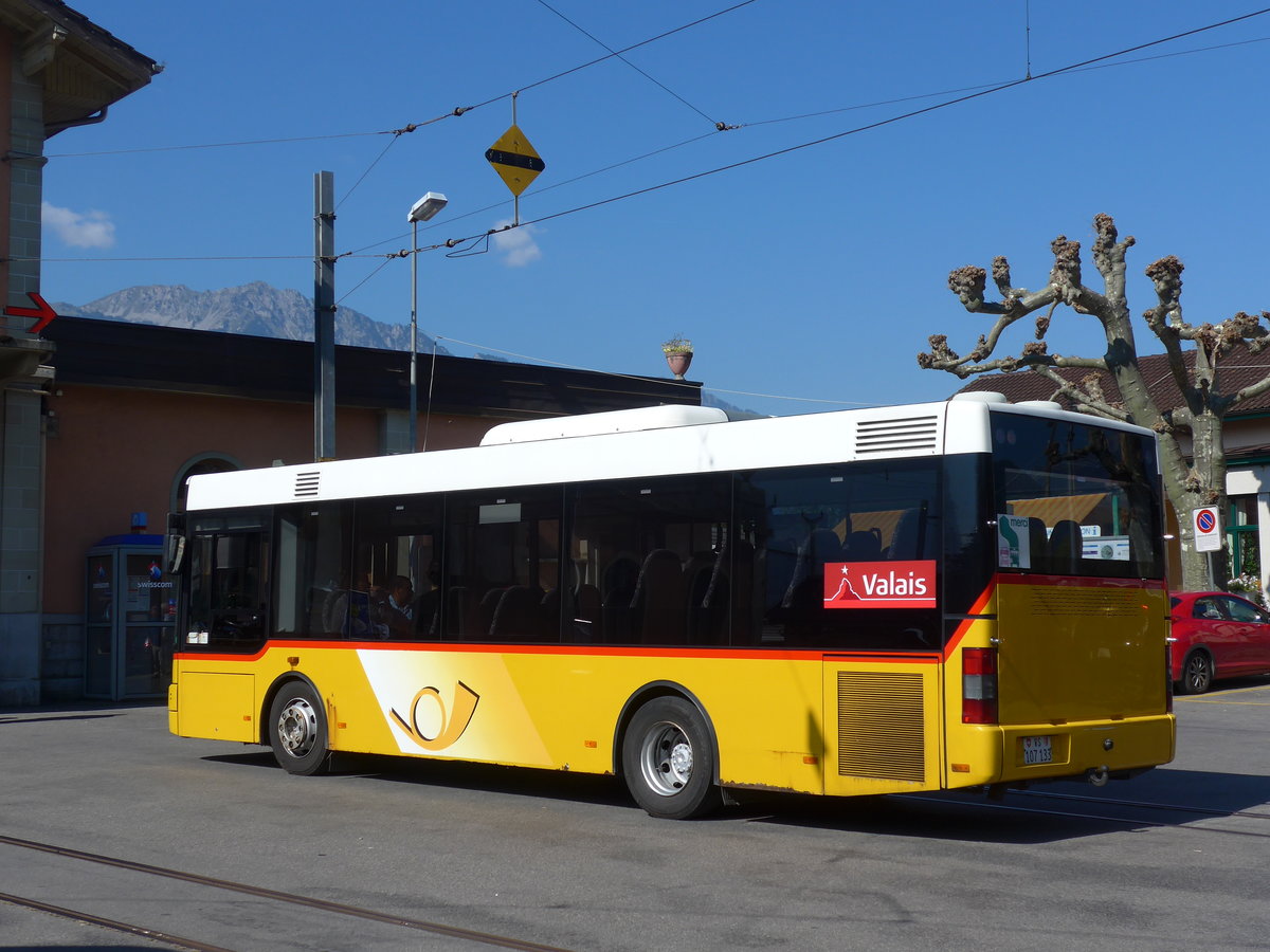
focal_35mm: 49
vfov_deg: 29.7
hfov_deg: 38.9
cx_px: 635
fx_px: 1798
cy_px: 476
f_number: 3.2
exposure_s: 1/2000
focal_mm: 10.1
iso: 80
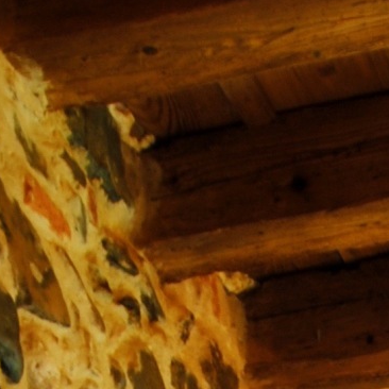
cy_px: 1120
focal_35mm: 116
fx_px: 1474
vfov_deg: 10.8
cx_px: 507
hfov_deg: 14.4
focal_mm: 13
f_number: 8
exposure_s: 1.6
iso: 100
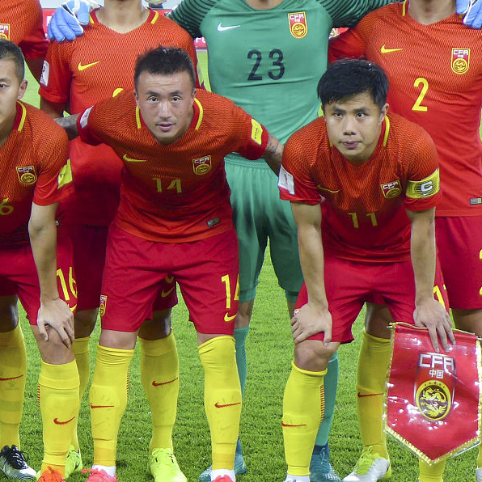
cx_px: 43
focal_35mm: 154
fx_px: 2426
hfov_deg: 11.3
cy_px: 213
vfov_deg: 11.3
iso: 80
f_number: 2.3
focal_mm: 17.7
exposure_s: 1/60
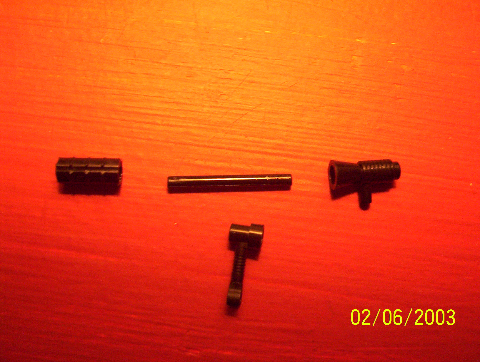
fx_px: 598
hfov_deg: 43.8
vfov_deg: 33.7
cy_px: 181
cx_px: 240
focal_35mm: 43
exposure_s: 1/36.2
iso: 200
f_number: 2.73
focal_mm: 5.77
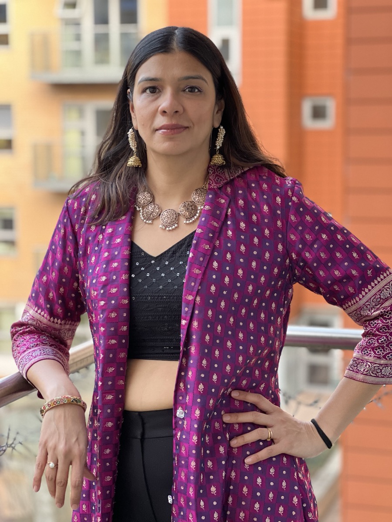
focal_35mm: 77
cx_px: 196
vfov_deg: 25.3
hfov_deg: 19.1
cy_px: 261
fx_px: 1163
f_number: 2.8
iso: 250
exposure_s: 1/81
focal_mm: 9
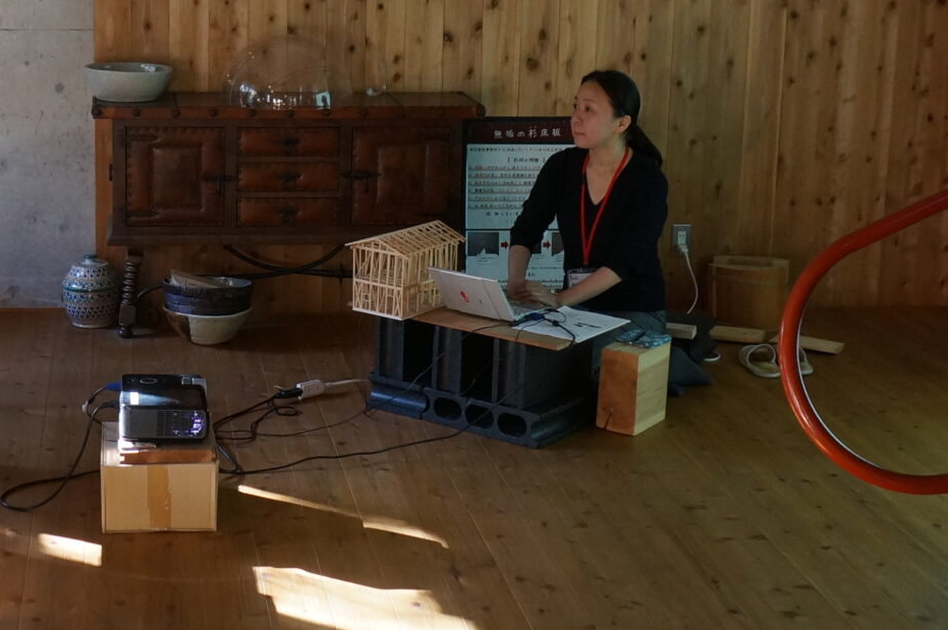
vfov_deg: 20.4
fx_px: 1736
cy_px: 173
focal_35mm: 66
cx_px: 222
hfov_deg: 30.0
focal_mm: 16
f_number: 4
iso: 640
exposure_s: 1/60
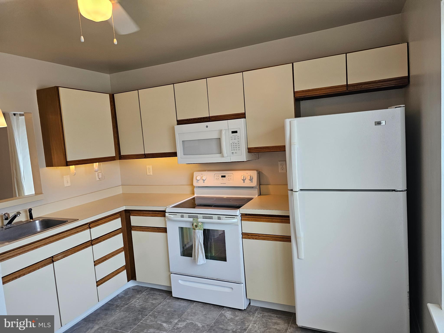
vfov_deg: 58.9
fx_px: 295
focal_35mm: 23
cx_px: 222
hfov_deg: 73.9
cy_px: 166
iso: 200
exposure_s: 1/180
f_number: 1.7
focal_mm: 6.3
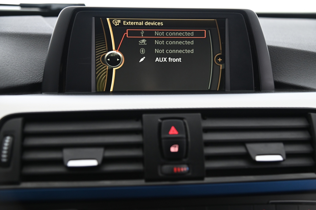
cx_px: 158
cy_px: 105
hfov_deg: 39.6
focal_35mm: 50
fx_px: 439
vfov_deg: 26.9
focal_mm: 50
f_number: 4
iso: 2000
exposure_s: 1/20
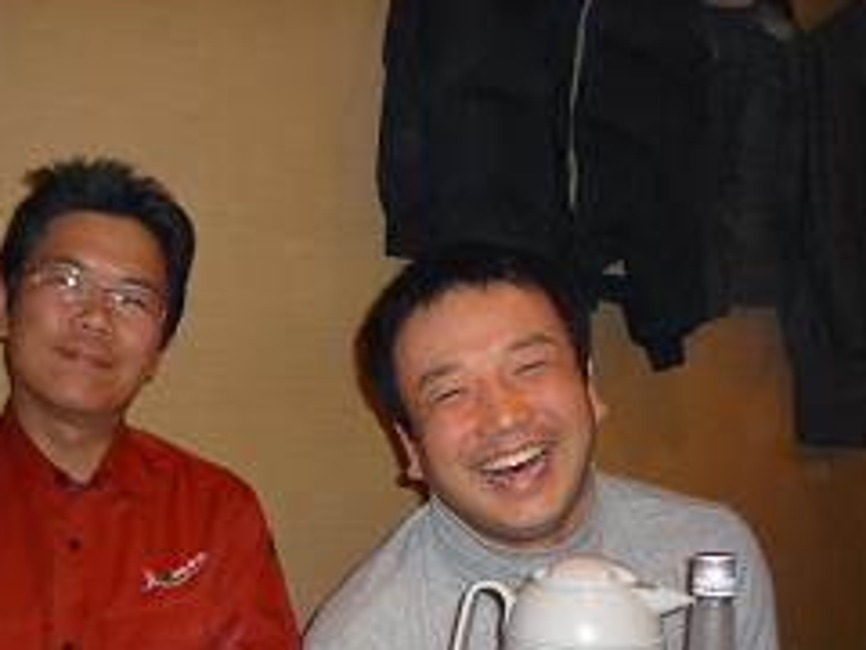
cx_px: 314
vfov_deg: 35.1
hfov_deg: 46.3
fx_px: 1001
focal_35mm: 40
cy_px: 491
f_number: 2.8
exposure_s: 1/30
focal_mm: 4.4
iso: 100
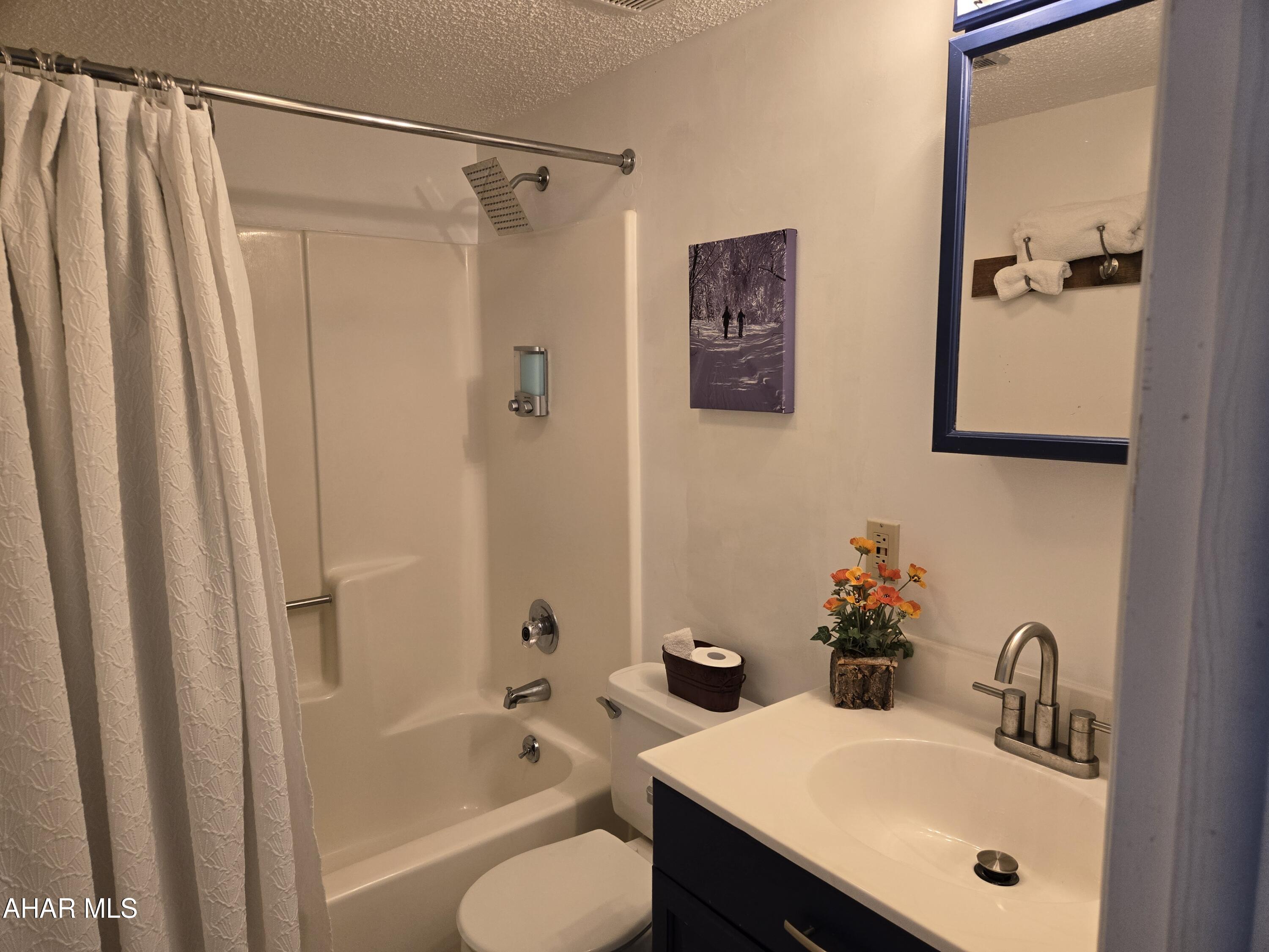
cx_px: 634
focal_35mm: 23
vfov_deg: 58.9
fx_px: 843
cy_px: 476
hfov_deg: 73.9
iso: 160
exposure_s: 1/120
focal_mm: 5.4
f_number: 1.8
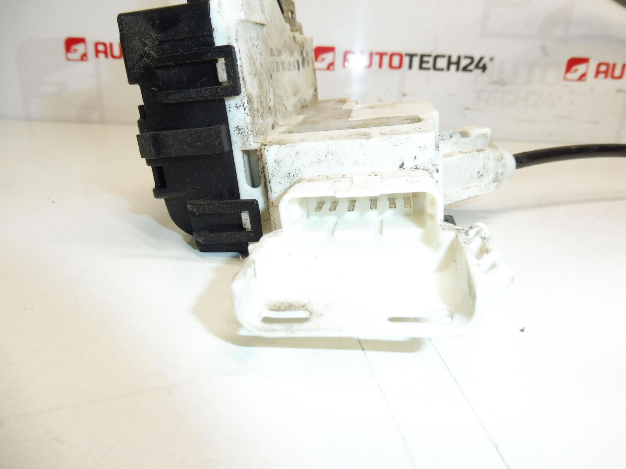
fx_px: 434
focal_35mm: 24
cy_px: 234
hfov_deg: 71.6
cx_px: 313
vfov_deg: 56.8
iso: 200
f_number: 3.5
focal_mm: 4.3
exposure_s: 1/125
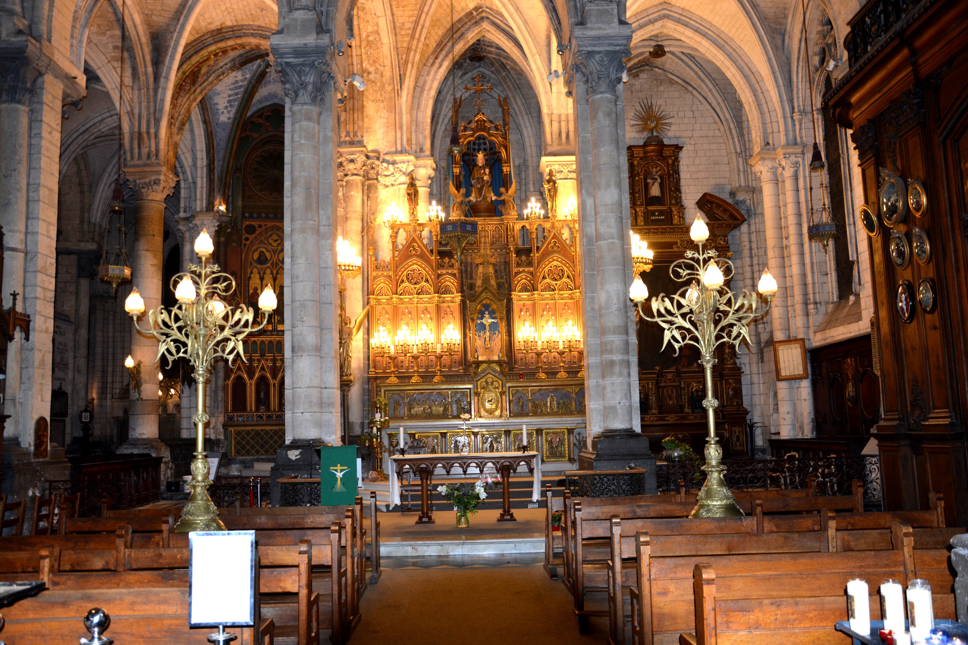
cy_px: 322
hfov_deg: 59.5
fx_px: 847
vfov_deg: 41.7
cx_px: 484
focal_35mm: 32
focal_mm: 21
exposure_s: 1/60
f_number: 3.8
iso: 1000
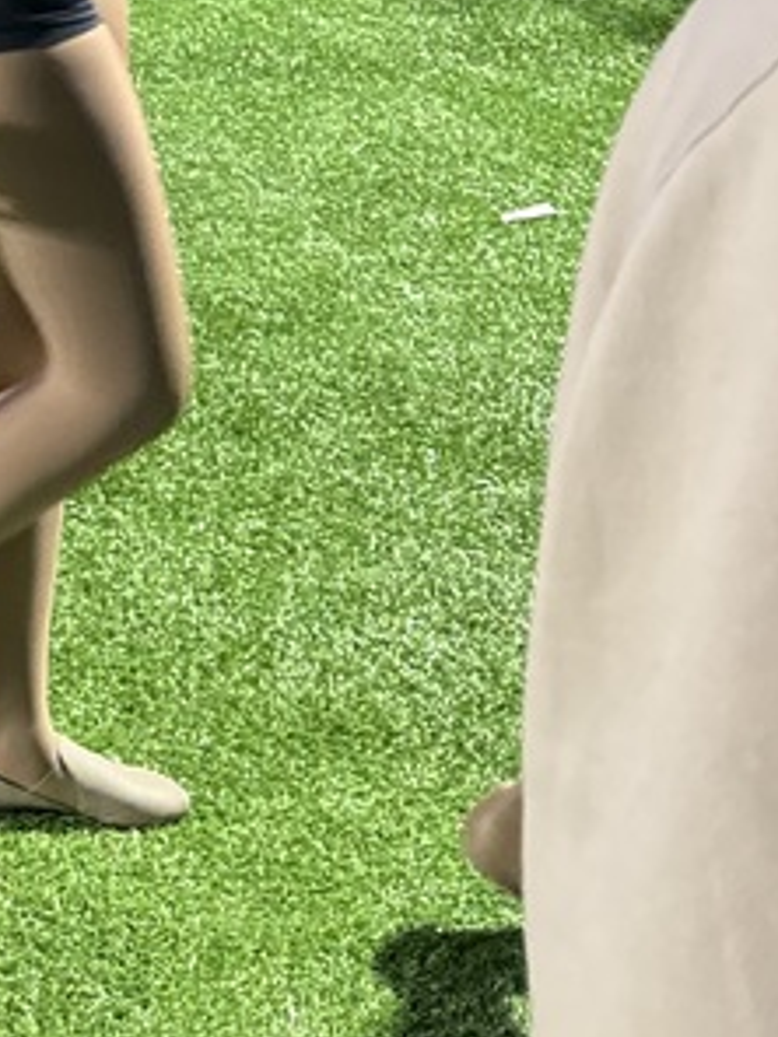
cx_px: -329
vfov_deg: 21.2
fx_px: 2487
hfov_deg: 16.5
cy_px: -336
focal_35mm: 83
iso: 400
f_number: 1.78
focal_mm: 6.76
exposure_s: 1/60
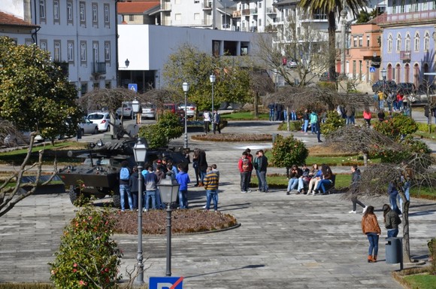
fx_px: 1541
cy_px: 144
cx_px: 218
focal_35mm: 128
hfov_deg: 16.1
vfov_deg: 10.7
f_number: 9
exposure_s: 1/320
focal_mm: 85
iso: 100
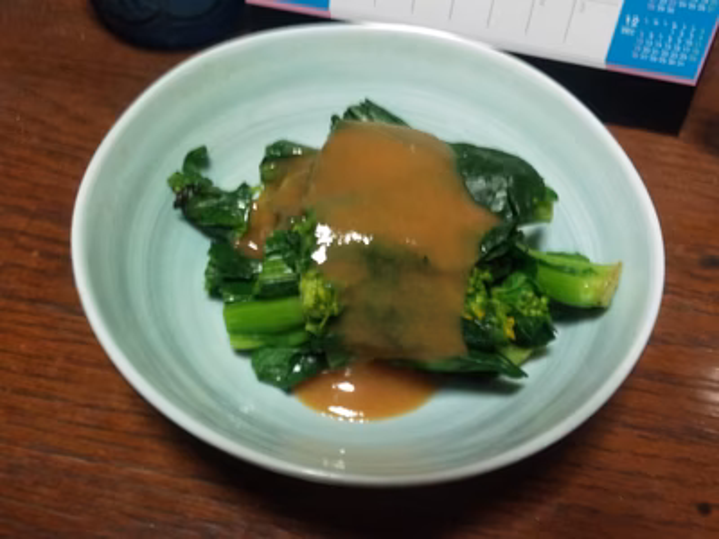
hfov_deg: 67.3
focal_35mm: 26
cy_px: 270
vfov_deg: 53.1
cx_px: 360
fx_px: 540
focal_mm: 3.46
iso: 270
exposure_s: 1/20
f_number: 2.2
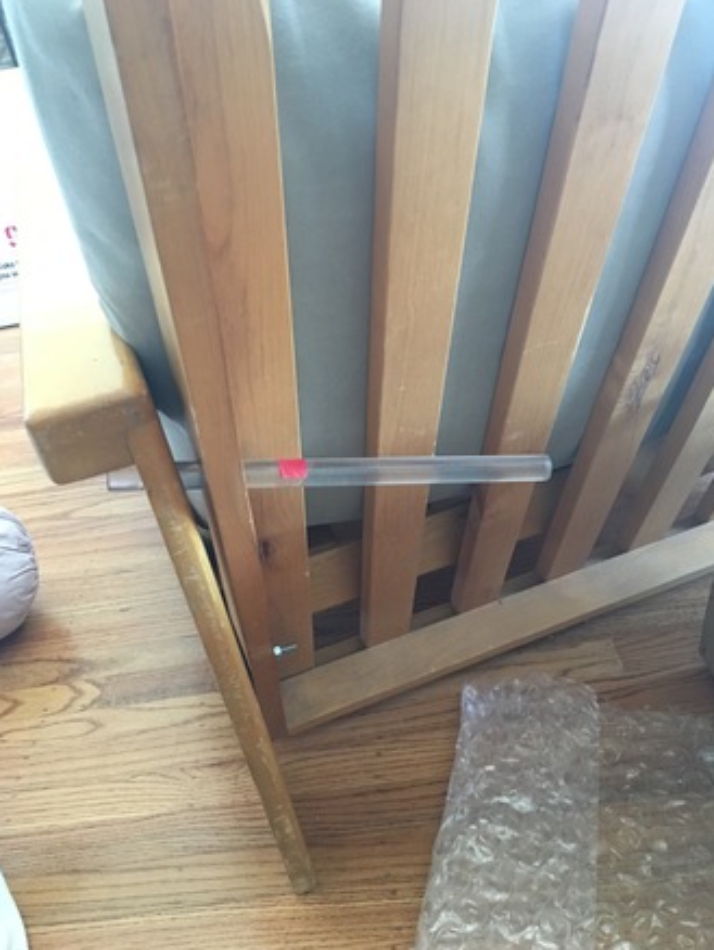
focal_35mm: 30
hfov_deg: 46.8
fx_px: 824
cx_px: 349
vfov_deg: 59.9
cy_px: 478
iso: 200
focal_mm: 4.15
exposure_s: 1/24
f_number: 2.2
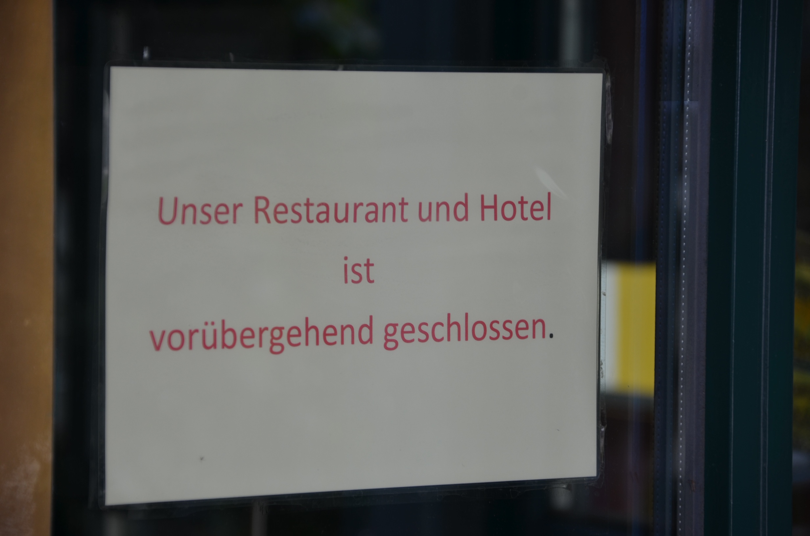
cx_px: 405
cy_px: 268
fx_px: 4547
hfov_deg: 10.2
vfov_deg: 6.8
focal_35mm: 202
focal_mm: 135
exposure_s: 1/125
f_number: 6
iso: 200
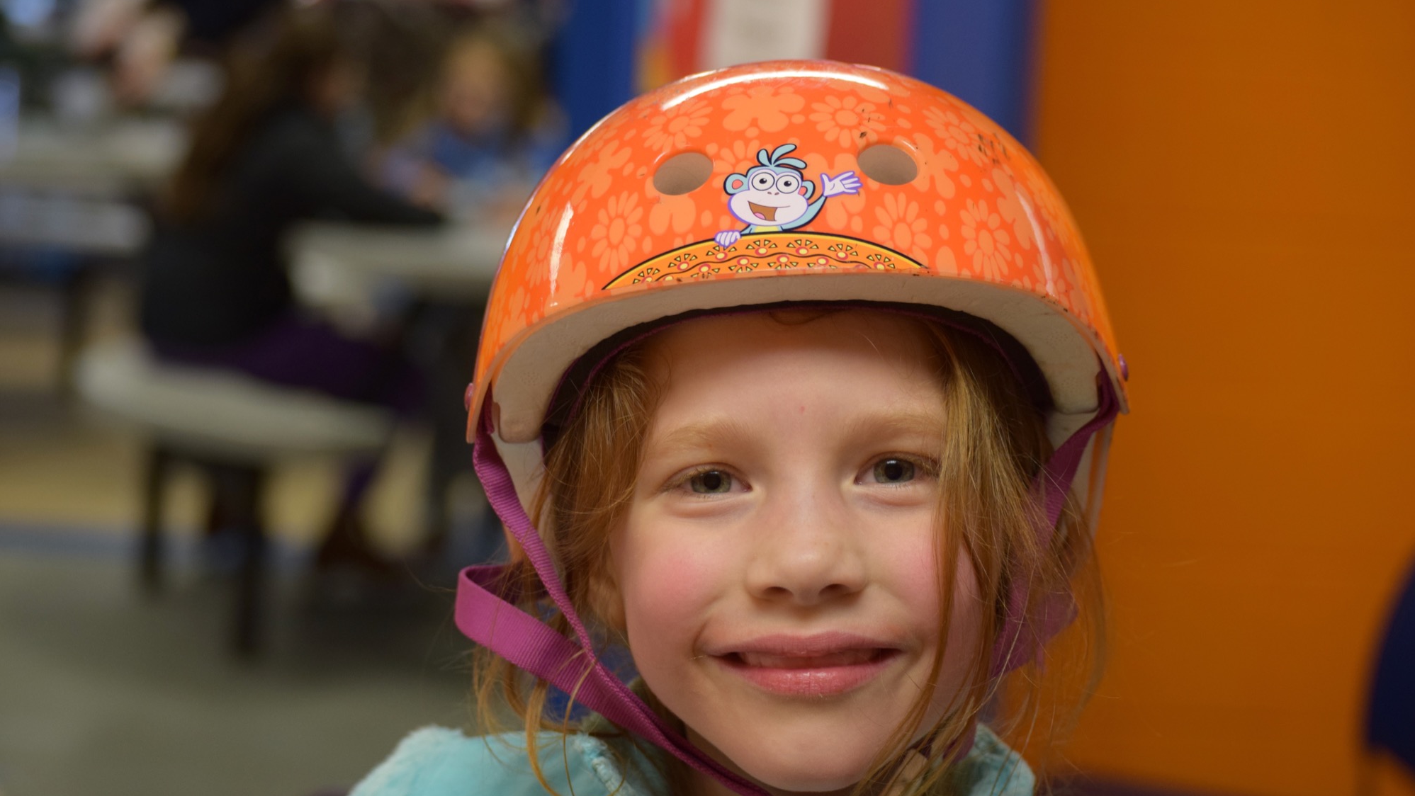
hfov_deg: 24.6
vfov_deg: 14.0
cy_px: 413
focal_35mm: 87
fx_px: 3247
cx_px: 707
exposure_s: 1/60
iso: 800
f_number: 4
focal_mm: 55
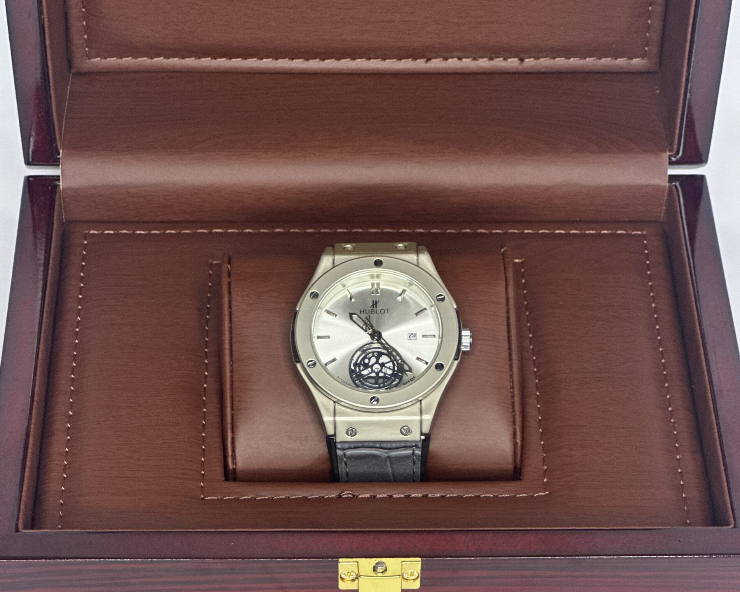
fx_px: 2212
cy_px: 468
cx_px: 368
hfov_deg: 19.0
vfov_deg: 15.2
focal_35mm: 101
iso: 250
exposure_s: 1/65
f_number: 2.8
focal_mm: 9
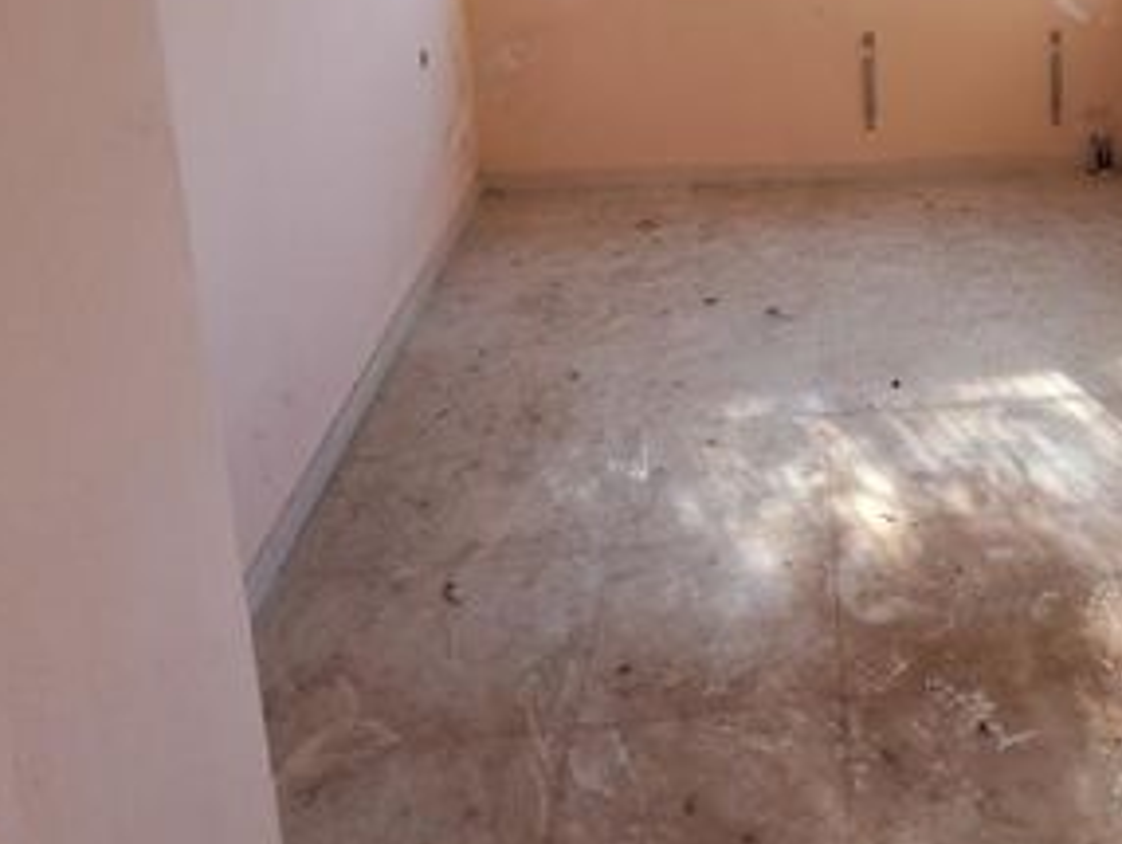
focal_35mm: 32
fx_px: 1038
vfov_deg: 39.8
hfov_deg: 51.1
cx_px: 983
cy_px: 31
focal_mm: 1.74
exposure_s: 1/321
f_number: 2.2
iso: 40
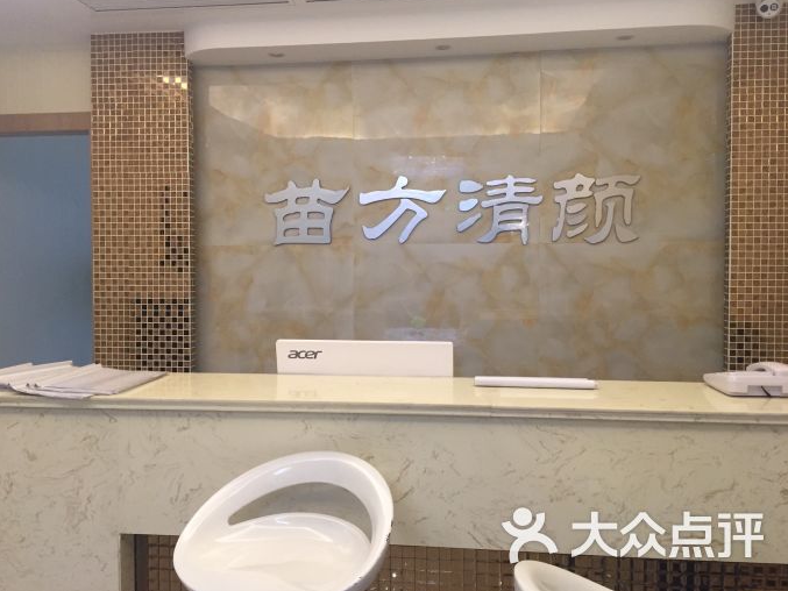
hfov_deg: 60.0
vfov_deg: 46.8
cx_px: 386
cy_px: 290
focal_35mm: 30
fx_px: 683
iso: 160
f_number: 2.2
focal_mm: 4.15
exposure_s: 1/33
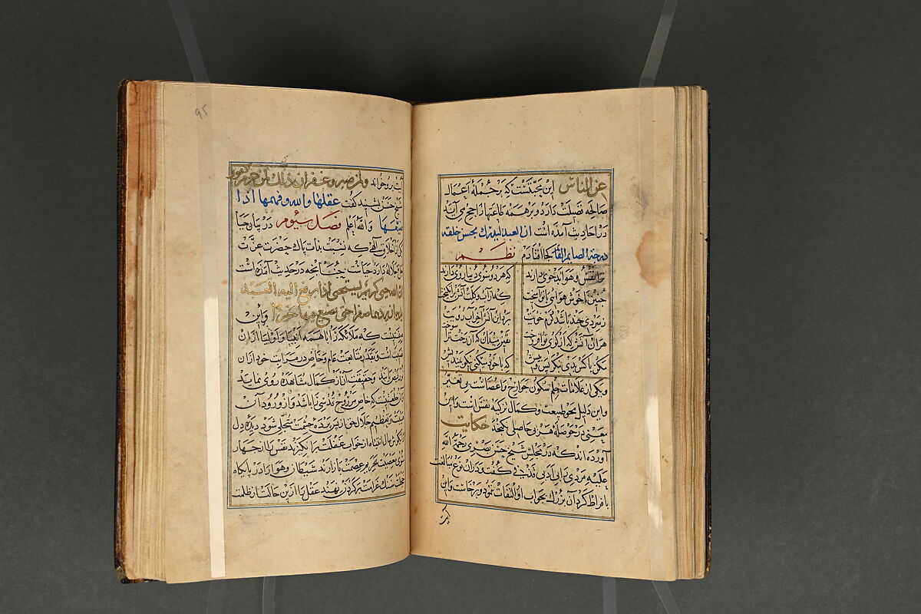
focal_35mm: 57
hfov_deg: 35.1
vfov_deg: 23.8
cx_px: 460
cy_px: 307
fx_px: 1458
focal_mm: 57
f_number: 13
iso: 250
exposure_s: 1/30
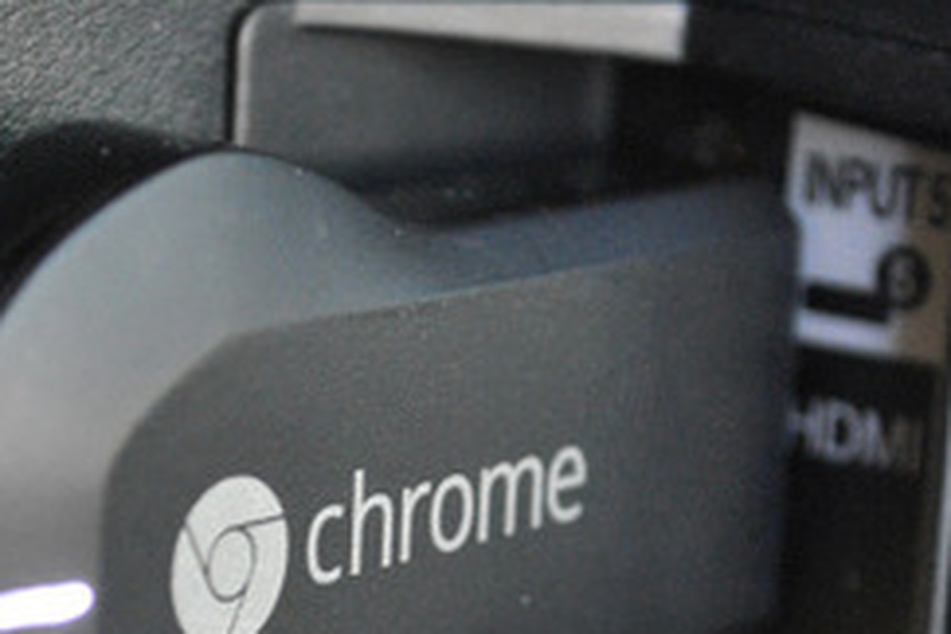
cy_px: 605
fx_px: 4807
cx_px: 239
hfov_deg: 11.3
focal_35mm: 182
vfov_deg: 7.5
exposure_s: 1/30
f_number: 5.3
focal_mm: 46
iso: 720
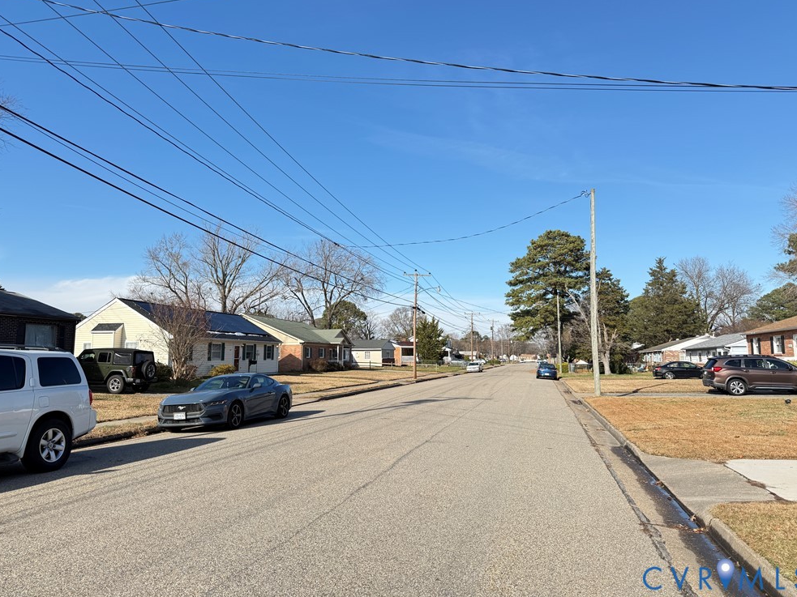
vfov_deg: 54.9
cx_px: 393
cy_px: 289
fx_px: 576
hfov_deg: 69.4
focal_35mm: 25
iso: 100
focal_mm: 6.76
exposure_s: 1/3021
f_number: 1.78
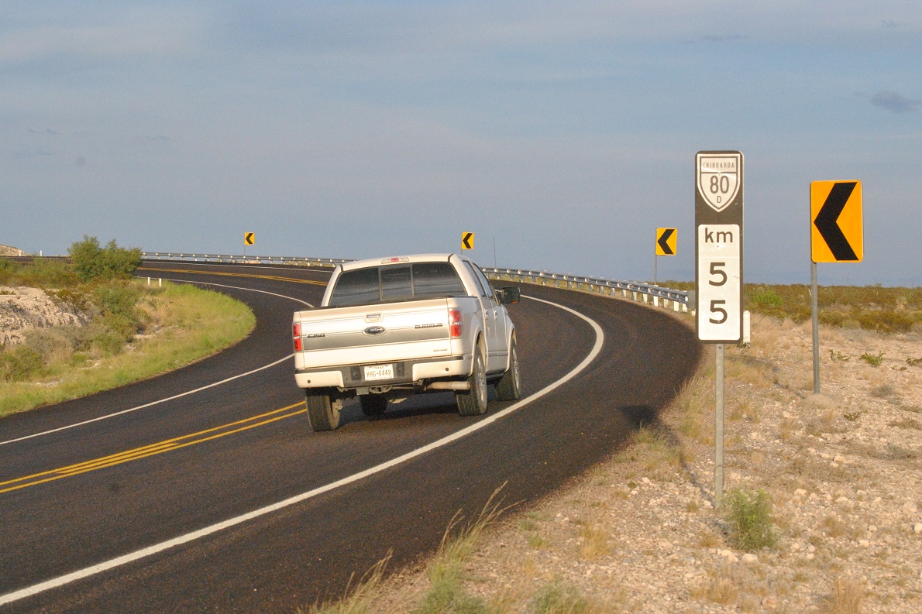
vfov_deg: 12.9
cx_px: 464
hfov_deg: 19.3
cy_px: 310
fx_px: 2714
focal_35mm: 106
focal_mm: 70
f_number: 9
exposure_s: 1/1250
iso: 1600
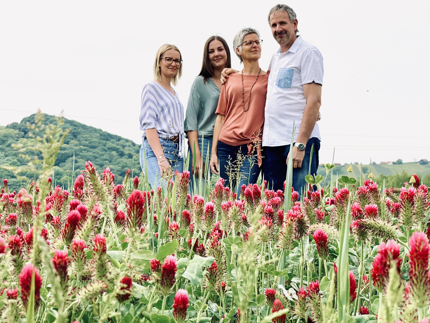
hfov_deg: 36.8
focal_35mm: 52
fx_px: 646
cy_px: 162
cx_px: 215
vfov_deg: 28.0
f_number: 2
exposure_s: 1/2660
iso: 20
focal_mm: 6
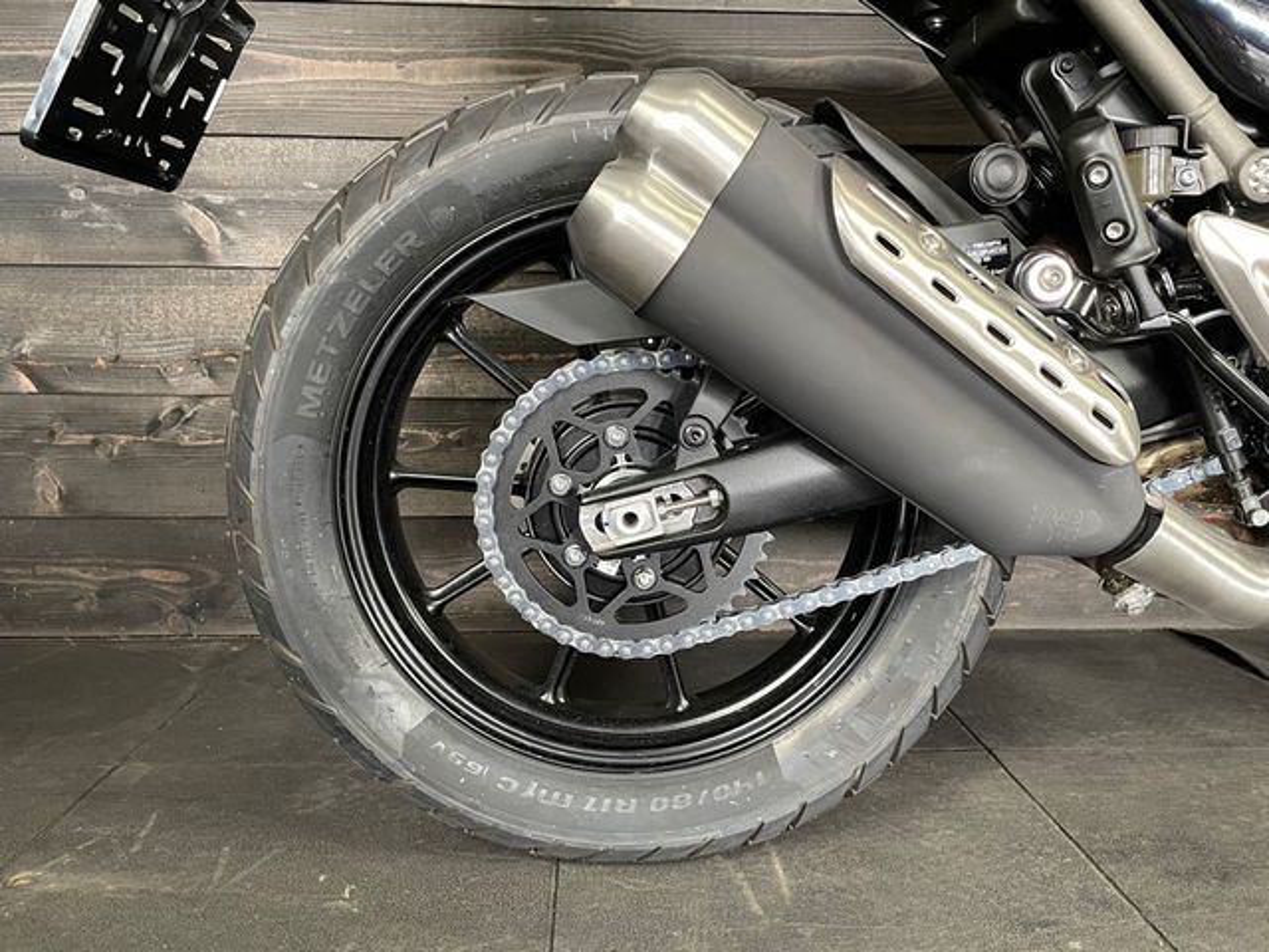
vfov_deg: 53.1
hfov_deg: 67.3
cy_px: 476
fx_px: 953
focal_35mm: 26
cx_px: 634
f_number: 1.6
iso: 400
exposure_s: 1/33
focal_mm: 4.2
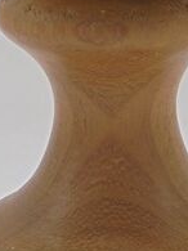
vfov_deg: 12.6
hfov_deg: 9.4
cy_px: 126
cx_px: 131
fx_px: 1138
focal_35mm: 157
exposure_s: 1/40
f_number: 4
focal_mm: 6.1
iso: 100
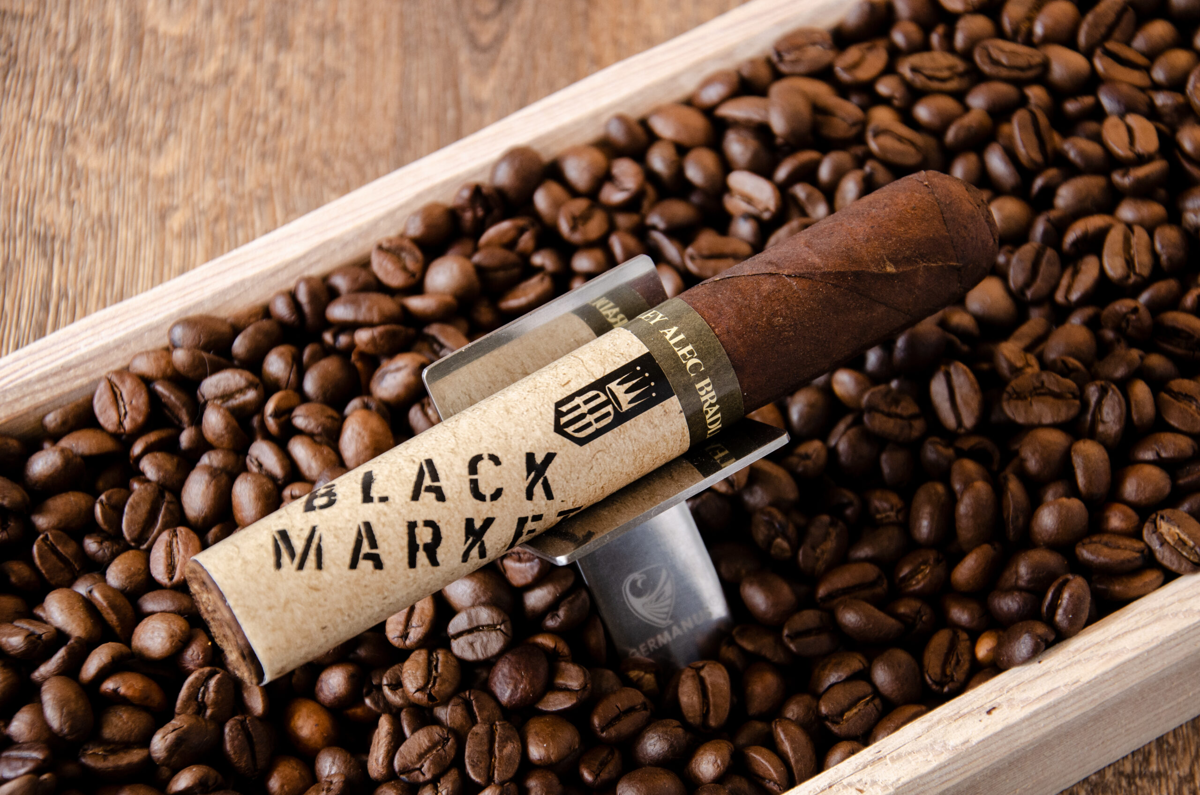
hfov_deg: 19.5
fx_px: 3493
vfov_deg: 13.0
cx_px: 600
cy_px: 398
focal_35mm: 105
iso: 800
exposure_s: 1/50
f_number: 5.3
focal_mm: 70
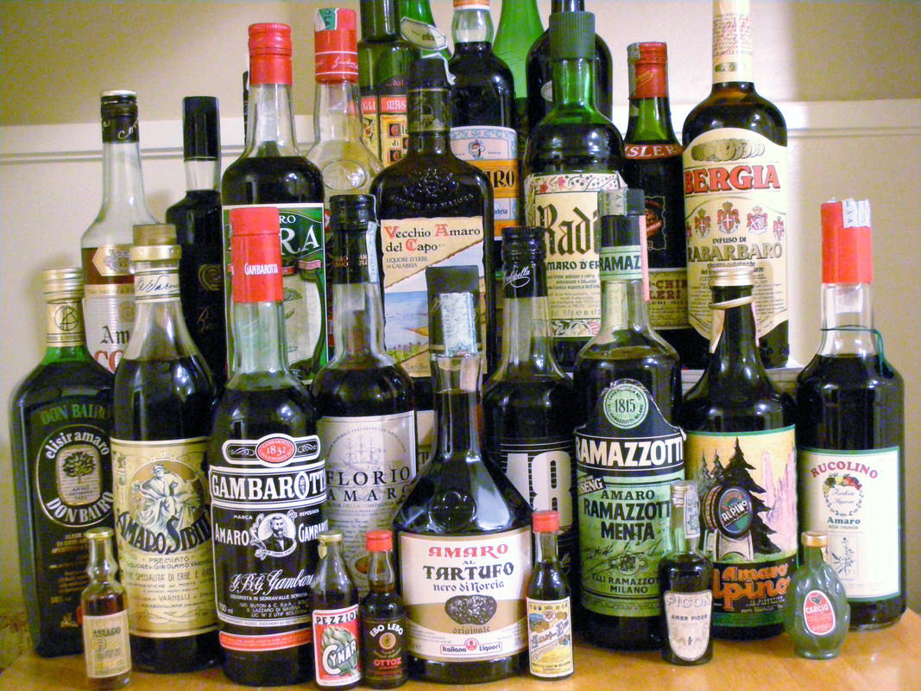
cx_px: 460
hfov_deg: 41.2
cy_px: 346
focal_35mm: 46
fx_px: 1224
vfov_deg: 31.5
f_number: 3.2
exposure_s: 1/3
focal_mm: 7.7
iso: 800
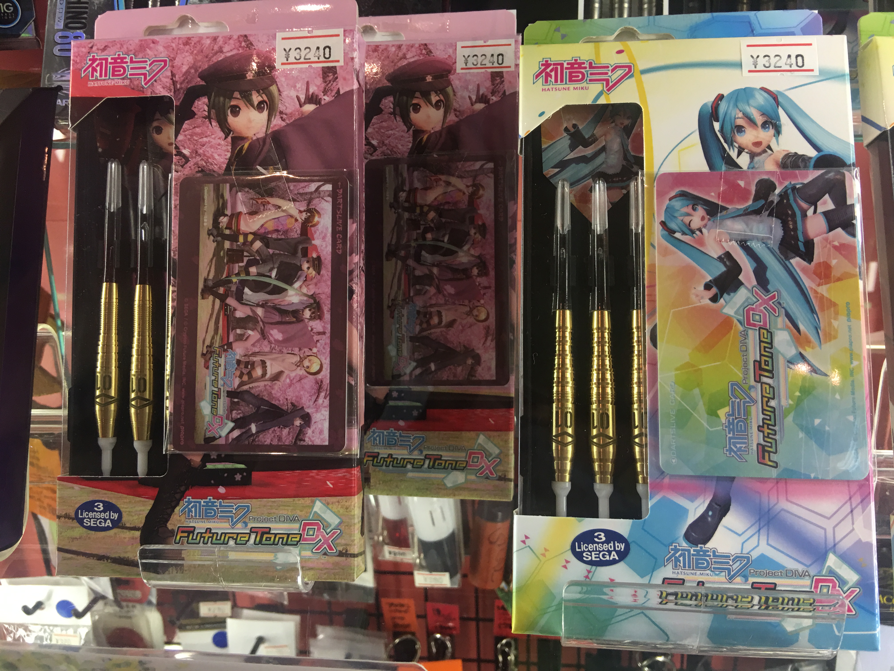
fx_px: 749
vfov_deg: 48.2
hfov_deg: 61.7
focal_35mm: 29
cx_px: 447
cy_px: 336
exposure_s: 1/17
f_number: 2.2
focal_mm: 4.15
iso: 32
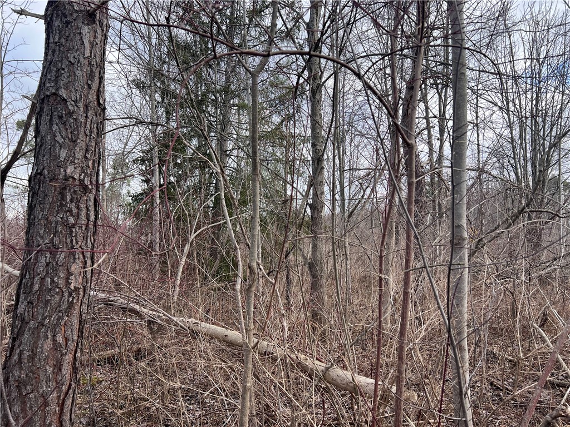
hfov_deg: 67.3
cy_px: 214
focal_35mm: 26
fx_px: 428
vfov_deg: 53.1
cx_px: 285
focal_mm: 5.7
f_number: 1.5
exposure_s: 1/1068
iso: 50
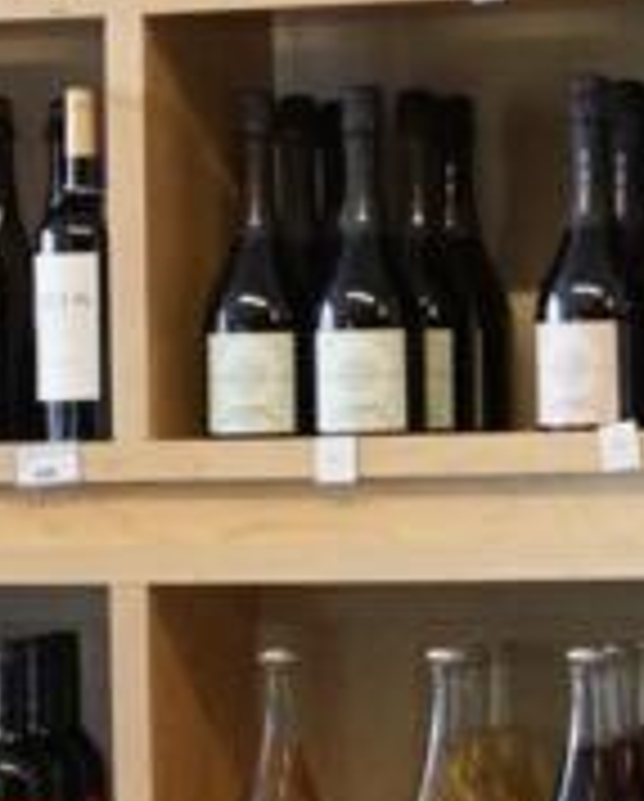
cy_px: 580
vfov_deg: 11.9
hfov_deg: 9.5
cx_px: -41
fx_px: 3826
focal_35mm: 161
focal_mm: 34
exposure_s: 1/160
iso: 4000
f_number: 4
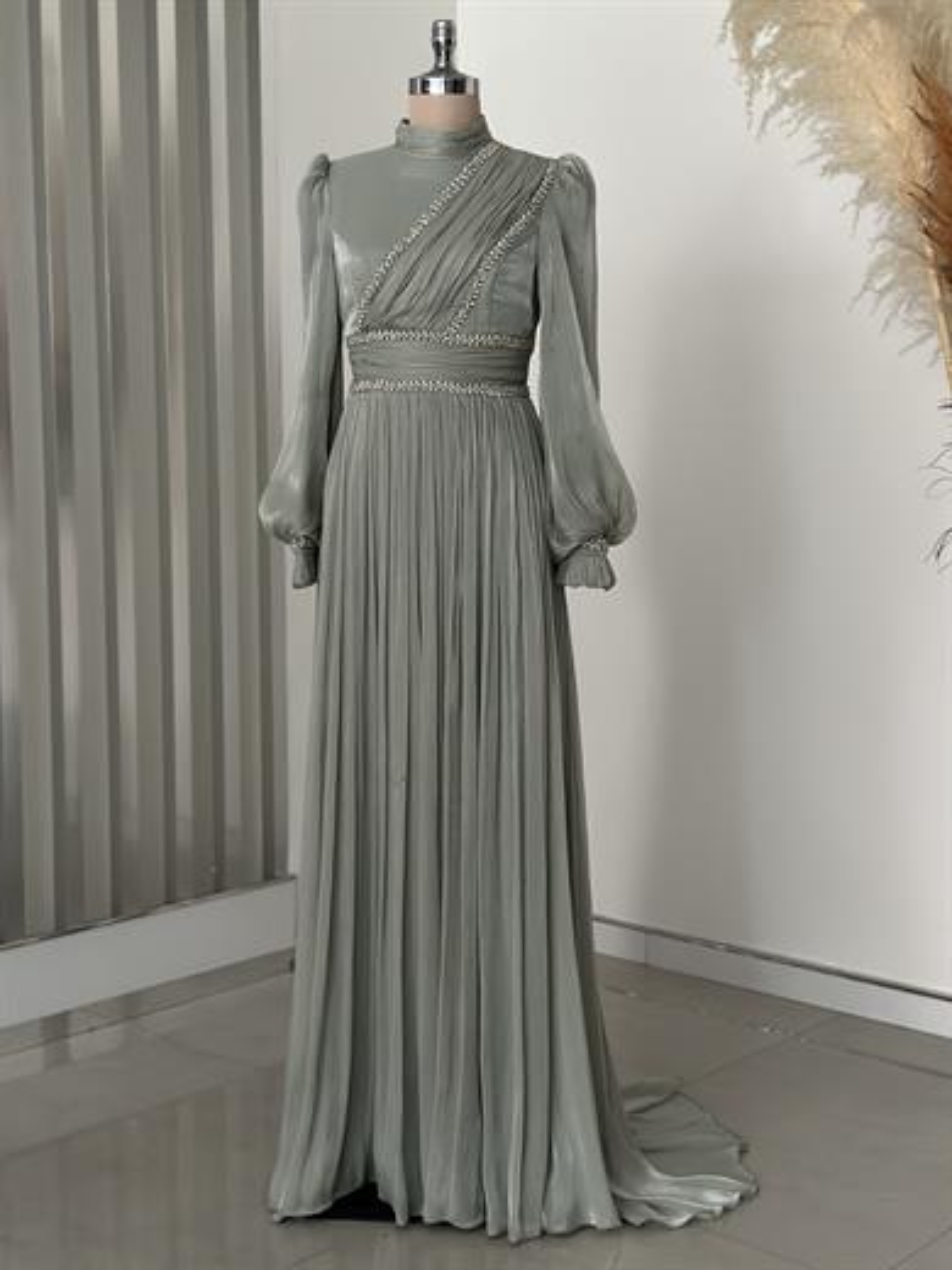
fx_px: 1760
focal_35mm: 48
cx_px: 476
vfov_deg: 39.7
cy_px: 635
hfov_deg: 30.3
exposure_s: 1/40
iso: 500
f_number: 1.78
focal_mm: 6.86
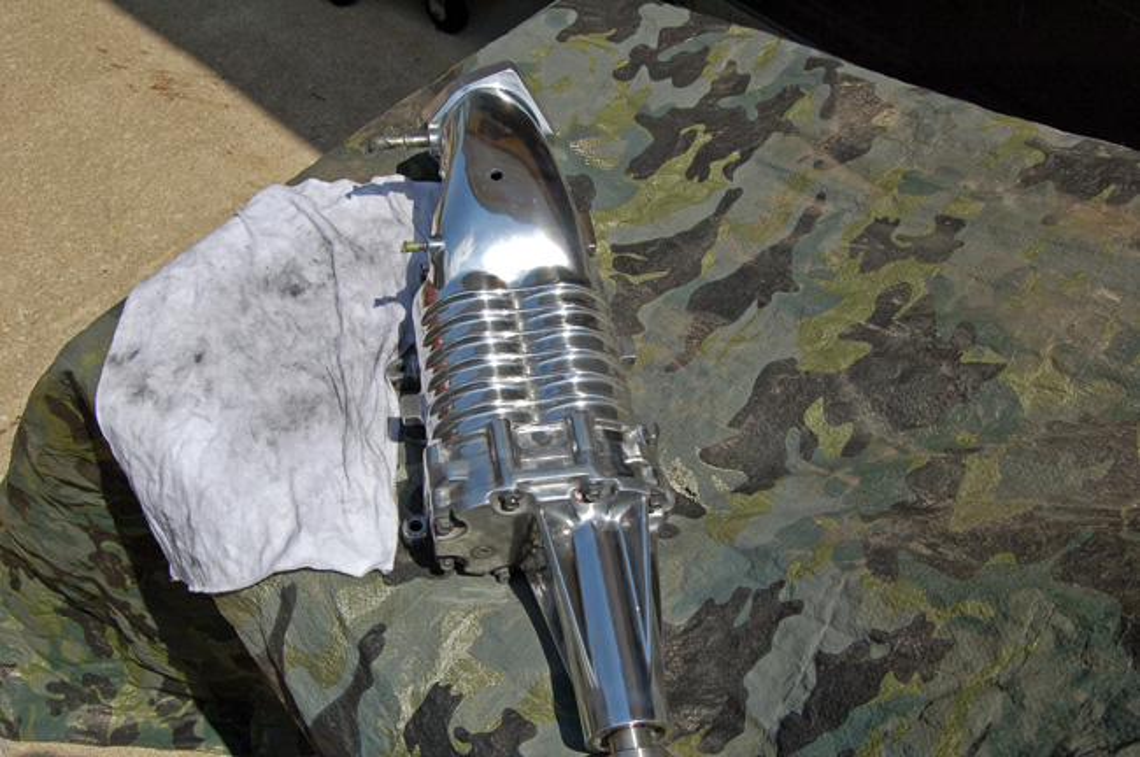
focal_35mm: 39
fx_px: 1234
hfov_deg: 49.6
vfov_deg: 34.1
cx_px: 570
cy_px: 378
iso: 200
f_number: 11
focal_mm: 26
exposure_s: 1/500
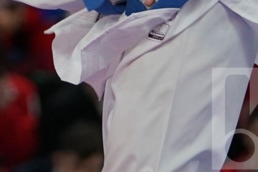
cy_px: -80
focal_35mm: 962
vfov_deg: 1.4
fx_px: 6894
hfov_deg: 2.1
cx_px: -114
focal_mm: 165
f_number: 2.8
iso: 1600
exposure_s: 1/1000
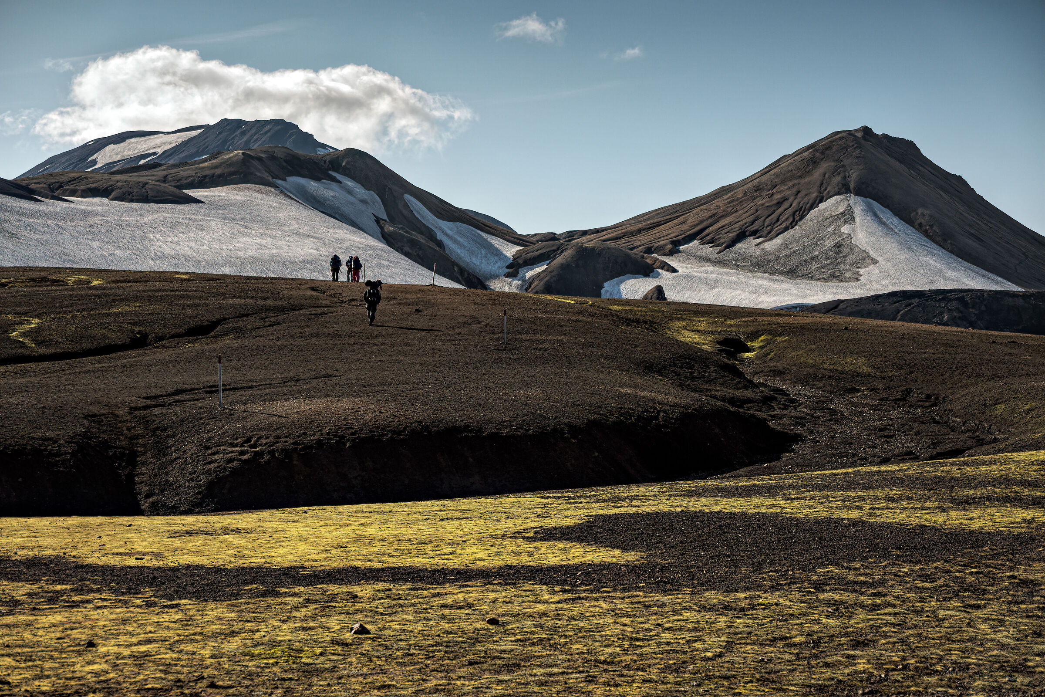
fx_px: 2206
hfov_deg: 26.7
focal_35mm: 76
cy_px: 348
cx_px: 522
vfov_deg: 17.9
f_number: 4
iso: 64
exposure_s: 1/640
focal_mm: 27.98
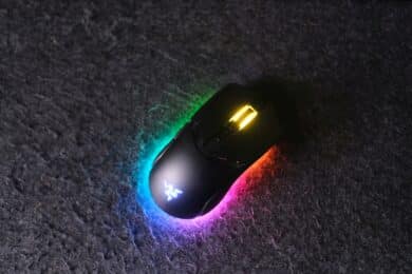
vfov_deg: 37.9
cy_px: 137
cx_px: 206
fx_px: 401
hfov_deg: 54.4
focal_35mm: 35
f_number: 1.8
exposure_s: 1/8.5
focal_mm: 23
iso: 3200
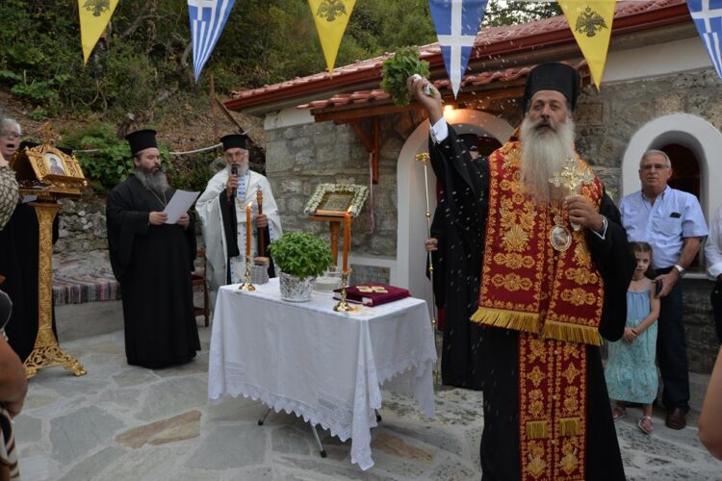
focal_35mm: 24
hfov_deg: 73.7
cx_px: 361
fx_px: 481
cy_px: 240
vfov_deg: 53.1
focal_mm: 24
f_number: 9
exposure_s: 1/200
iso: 640
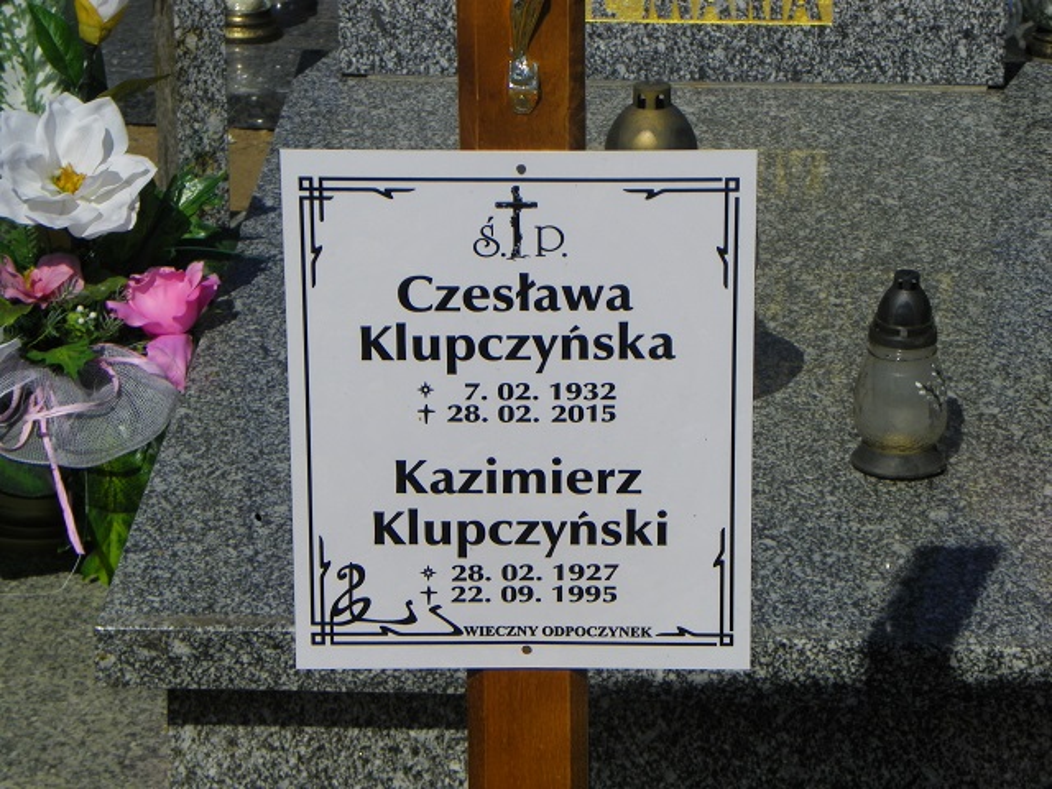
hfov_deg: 14.8
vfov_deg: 11.1
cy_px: 394
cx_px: 526
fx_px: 4042
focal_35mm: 133
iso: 64
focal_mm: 23.6
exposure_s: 1/800
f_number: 6.3
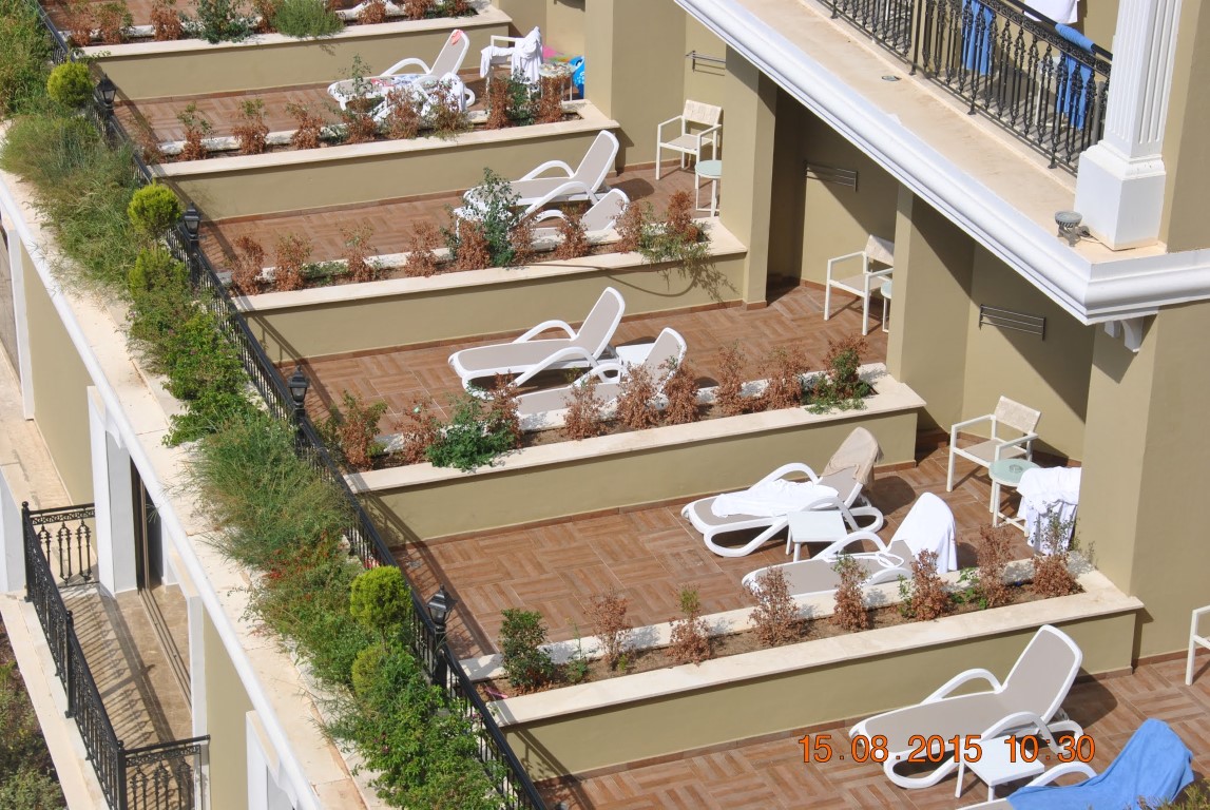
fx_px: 2776
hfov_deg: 24.6
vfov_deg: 16.6
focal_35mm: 82
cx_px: 605
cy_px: 405
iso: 100
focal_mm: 55
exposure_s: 1/320
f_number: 9
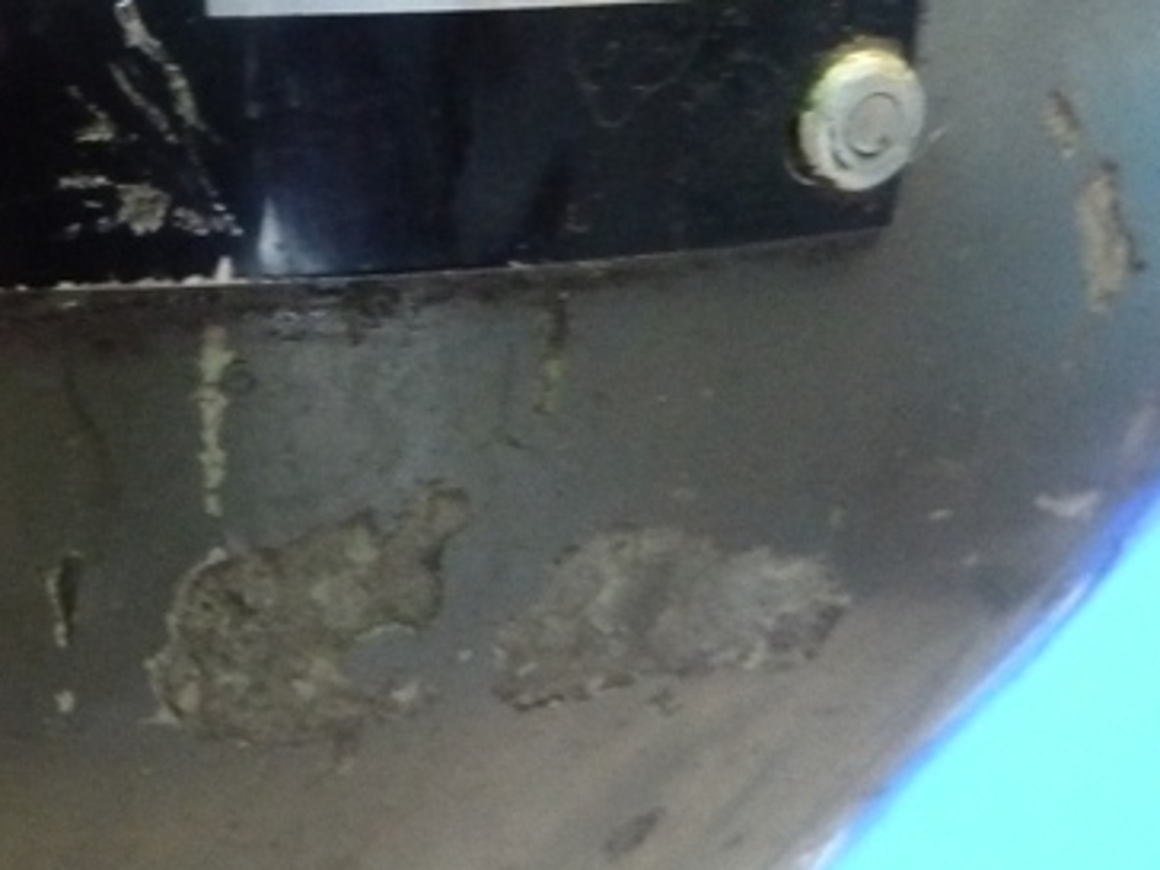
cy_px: 112
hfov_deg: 32.9
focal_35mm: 55
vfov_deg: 25.8
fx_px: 1843
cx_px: 83
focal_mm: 4.1
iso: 800
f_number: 3.3
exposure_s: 1/15
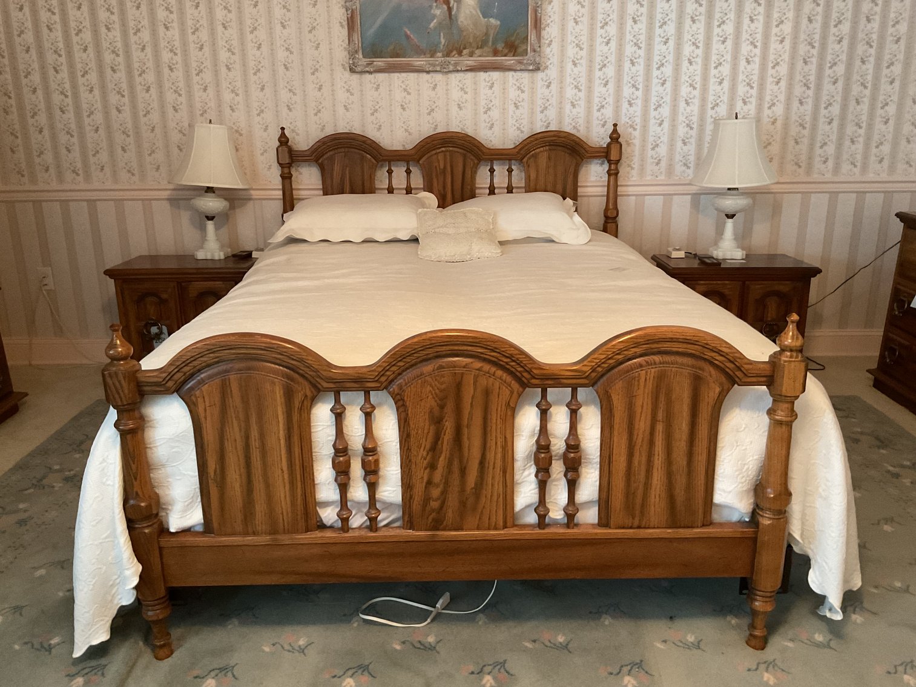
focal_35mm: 29
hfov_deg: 61.7
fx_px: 767
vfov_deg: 48.2
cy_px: 344
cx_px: 458
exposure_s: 1/30
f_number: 1.8
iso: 320
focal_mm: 3
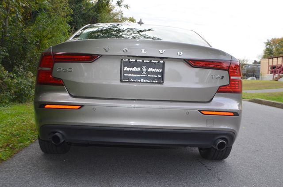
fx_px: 306
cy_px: 94
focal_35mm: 39
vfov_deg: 34.1
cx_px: 142
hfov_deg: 49.6
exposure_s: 1/200
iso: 140
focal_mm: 26
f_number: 4.2
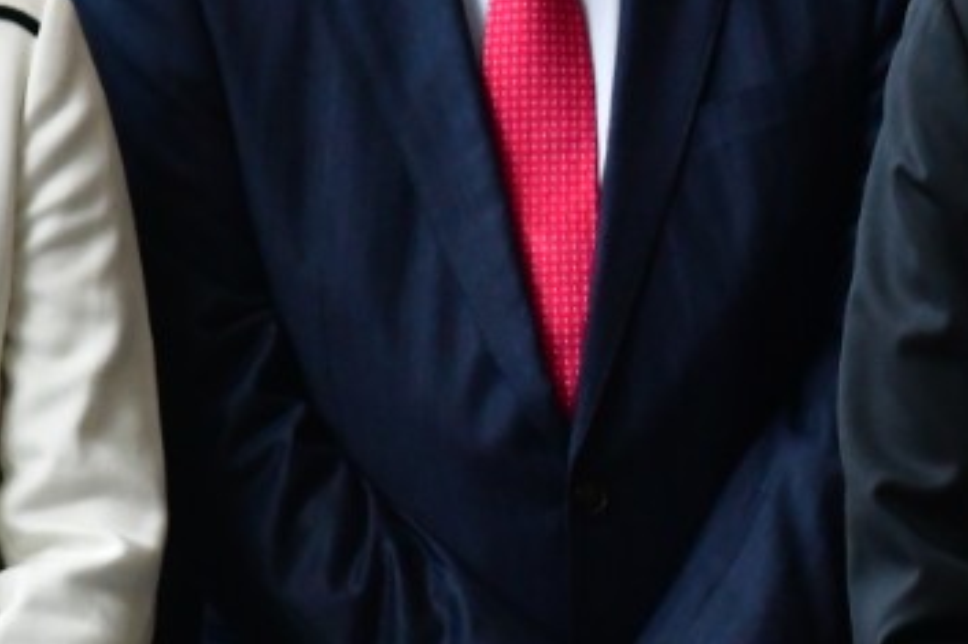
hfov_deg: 2.3
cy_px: 354
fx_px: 24349
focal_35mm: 906
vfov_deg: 1.5
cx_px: 1314
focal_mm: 200
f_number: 5
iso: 3200
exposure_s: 1/250
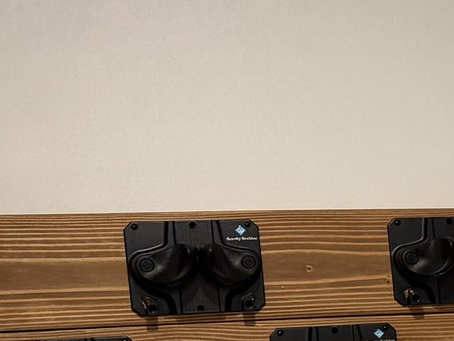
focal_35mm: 117
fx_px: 1535
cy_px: 448
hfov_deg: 14.2
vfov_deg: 12.3
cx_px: 899
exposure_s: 1/60
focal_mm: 6.76
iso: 250
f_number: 1.78
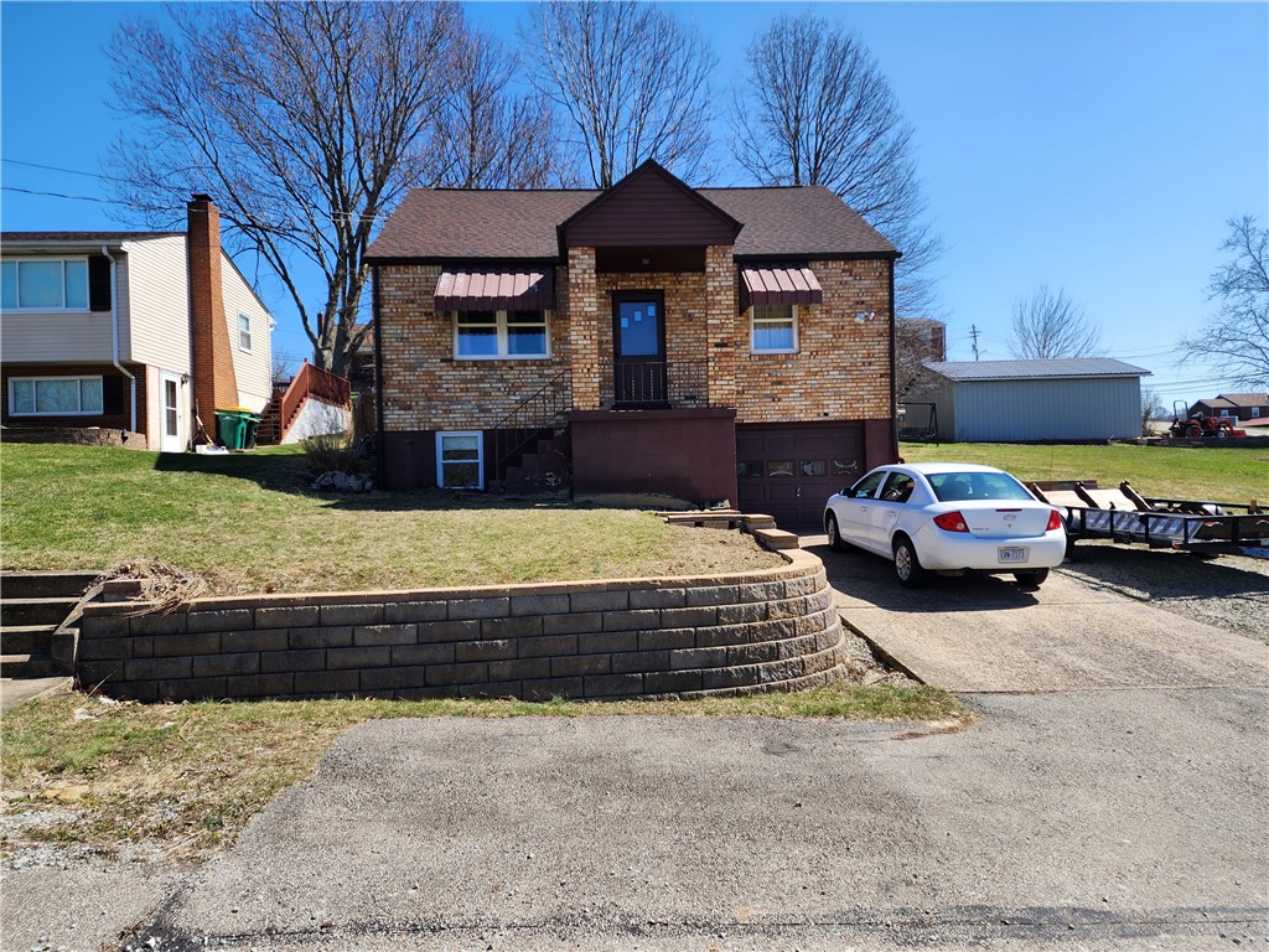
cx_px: 634
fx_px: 843
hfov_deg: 73.9
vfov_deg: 58.9
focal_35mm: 23
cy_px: 476
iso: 12
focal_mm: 6.4
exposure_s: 1/781
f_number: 1.8
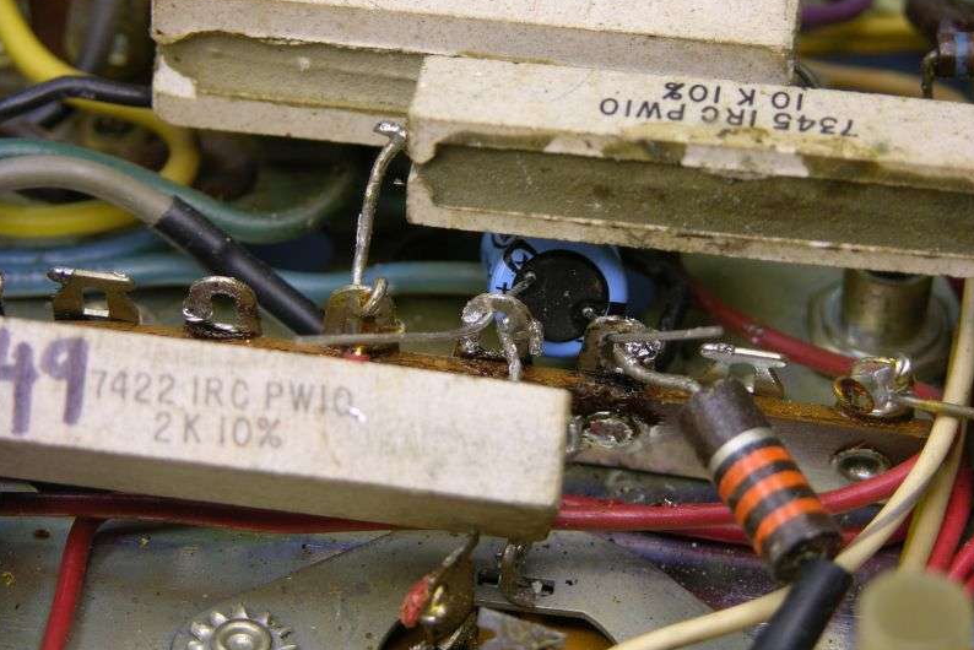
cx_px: 487
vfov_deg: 6.9
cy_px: 332
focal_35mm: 199
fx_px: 5386
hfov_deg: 10.3
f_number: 4
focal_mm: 48.5
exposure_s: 1/16.5
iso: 50
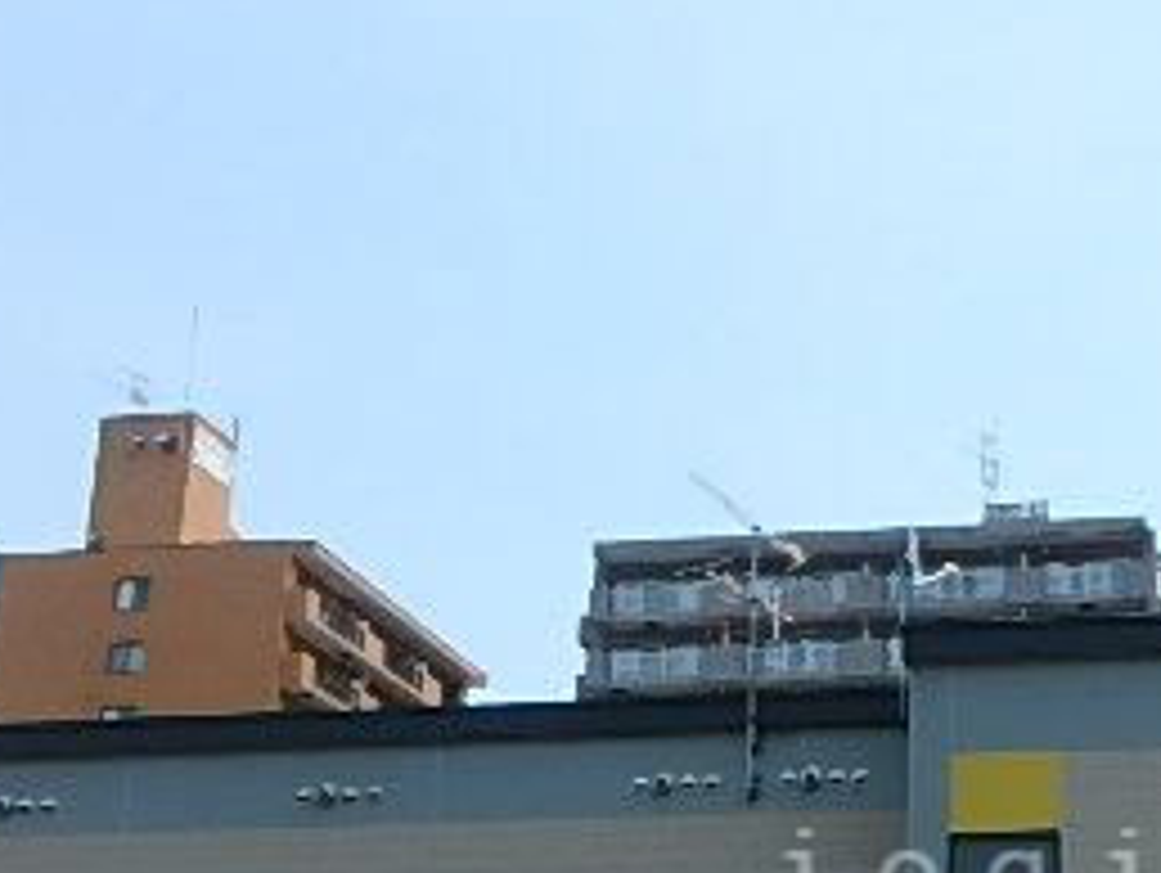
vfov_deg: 26.5
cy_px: 882
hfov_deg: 34.4
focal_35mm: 52
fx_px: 1746
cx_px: 1084
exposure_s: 1/500
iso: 125
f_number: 6
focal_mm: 3.7
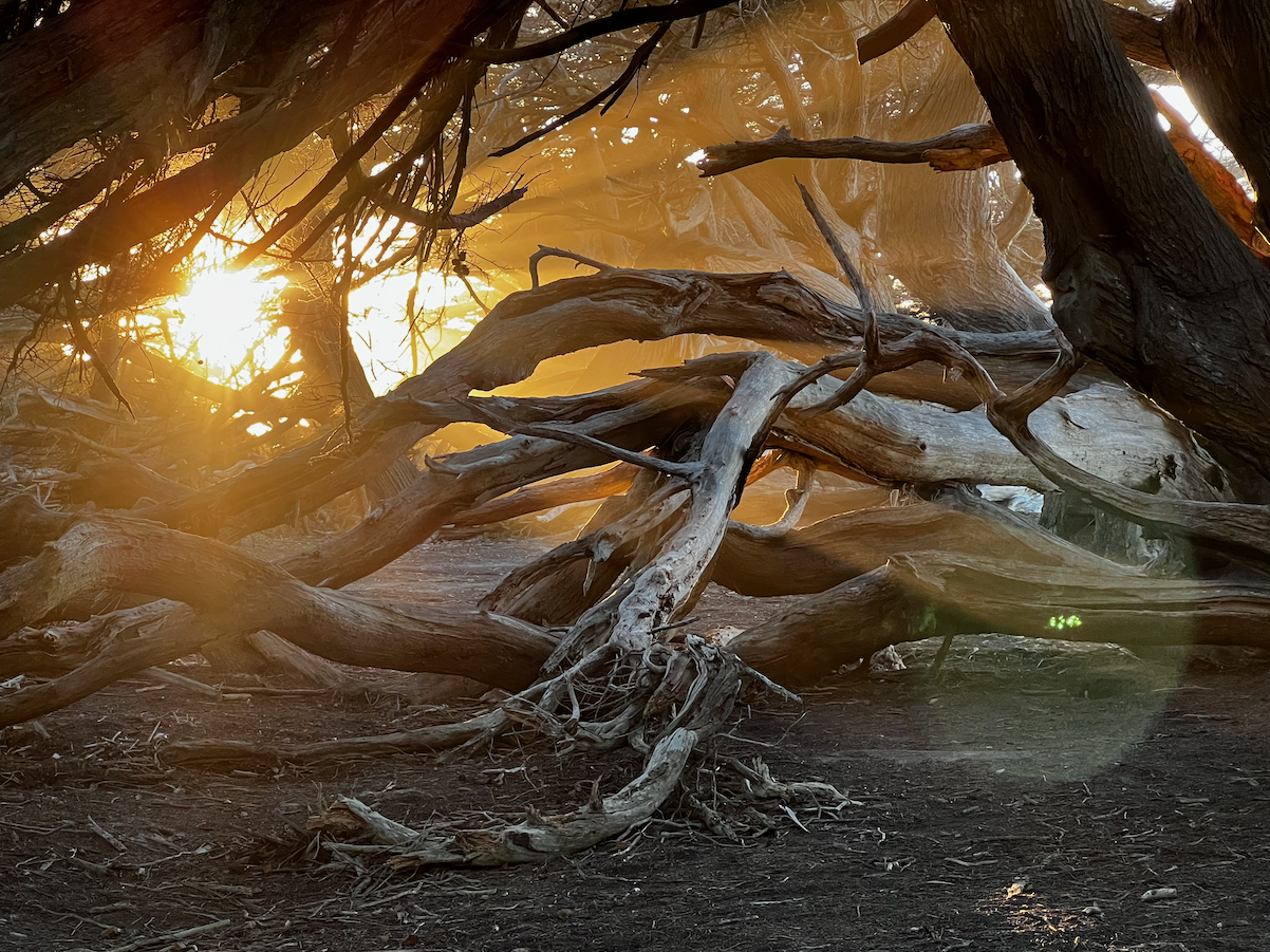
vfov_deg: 18.0
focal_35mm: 82
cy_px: 454
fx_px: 3008
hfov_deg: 23.8
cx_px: 638
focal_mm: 9
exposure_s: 1/102
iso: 250
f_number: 2.8
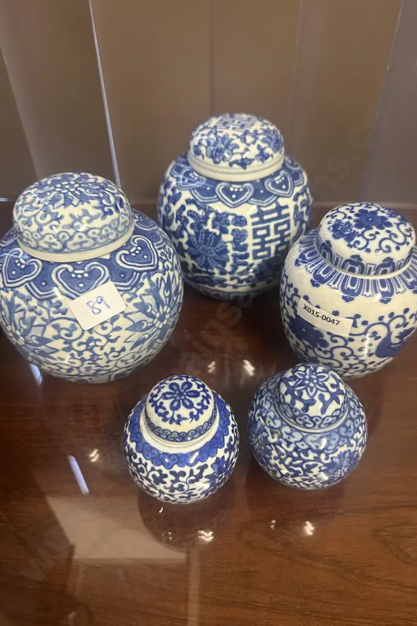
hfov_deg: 49.5
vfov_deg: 69.4
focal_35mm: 26
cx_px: 223
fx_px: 452
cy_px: 320
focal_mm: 6.86
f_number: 1.78
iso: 250
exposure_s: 1/50
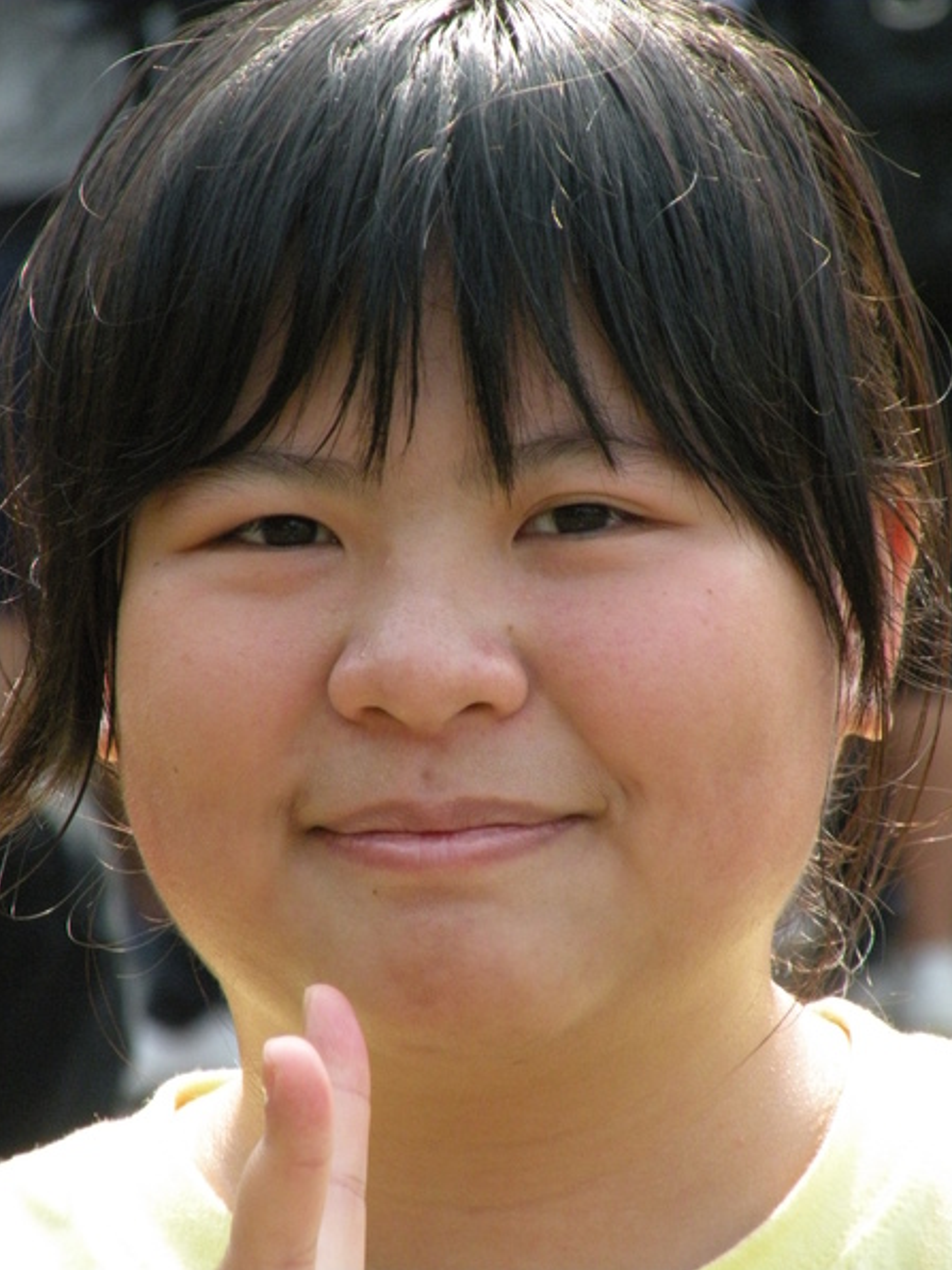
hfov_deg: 5.2
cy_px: 637
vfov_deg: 6.9
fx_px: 10561
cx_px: 477
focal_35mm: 288
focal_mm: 50.7
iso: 400
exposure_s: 1/1000
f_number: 4.5
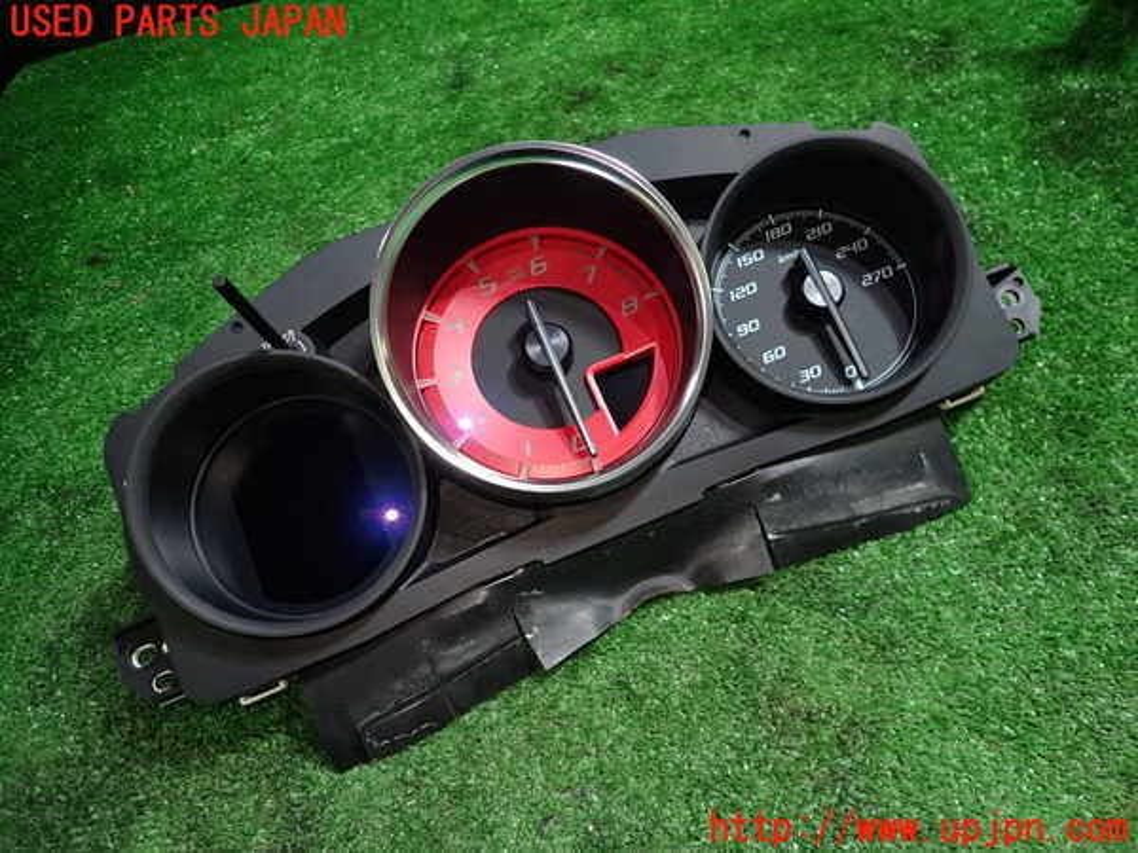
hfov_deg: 69.4
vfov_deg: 54.9
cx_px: 569
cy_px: 426
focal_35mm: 25
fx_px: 822
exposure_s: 1/30
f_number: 2
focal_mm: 4.5
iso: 200
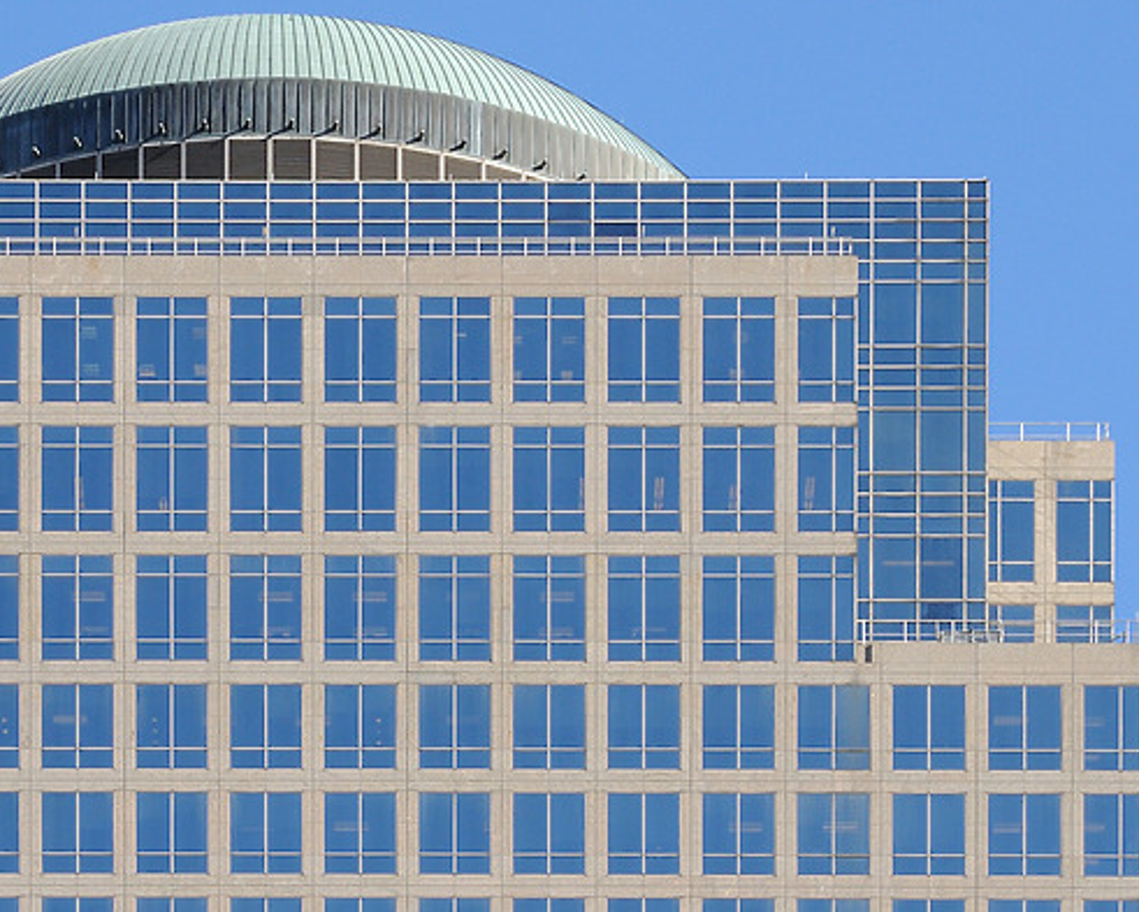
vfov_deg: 7.0
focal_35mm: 220
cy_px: 613
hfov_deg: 8.8
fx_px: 7413
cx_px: 266
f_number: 9
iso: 400
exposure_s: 1/500
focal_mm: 85
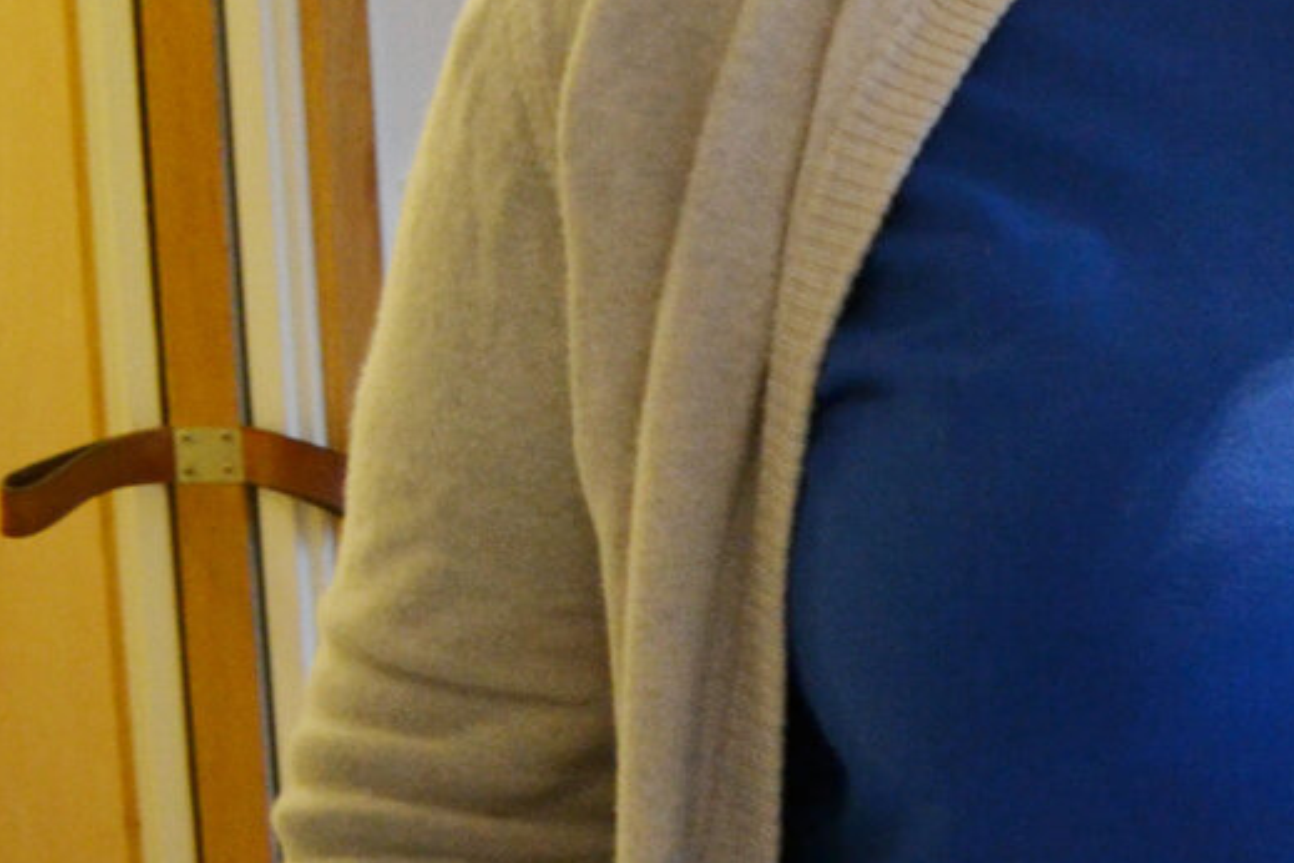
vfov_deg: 13.1
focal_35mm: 104
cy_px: 94
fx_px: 3738
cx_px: 2366
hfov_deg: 16.3
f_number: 3.5
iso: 800
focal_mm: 18
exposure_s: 1/50
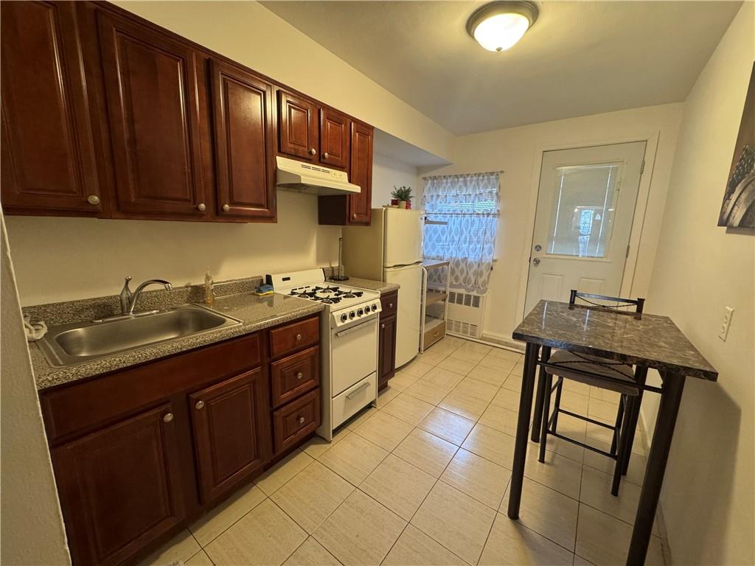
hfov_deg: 102.1
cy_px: 283
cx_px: 378
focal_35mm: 14
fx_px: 305
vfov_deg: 85.7
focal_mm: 2.22
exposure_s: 1/60
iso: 400
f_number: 2.2
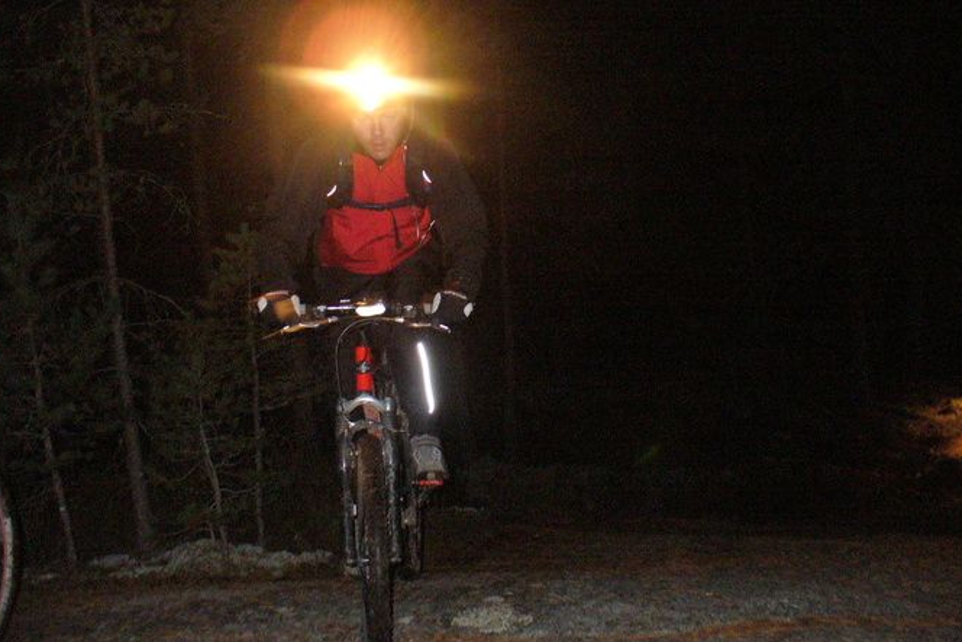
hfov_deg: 46.4
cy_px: 278
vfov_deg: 31.9
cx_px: 505
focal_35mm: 42
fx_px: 1123
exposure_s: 1/8
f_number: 2.8
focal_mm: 6.1
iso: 400
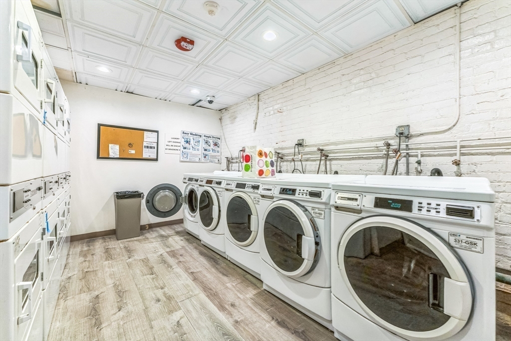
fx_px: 199
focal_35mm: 14
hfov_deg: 104.2
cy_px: 170
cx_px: 256
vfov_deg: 81.2
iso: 1000
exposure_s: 1/80
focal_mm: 14
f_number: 5.6
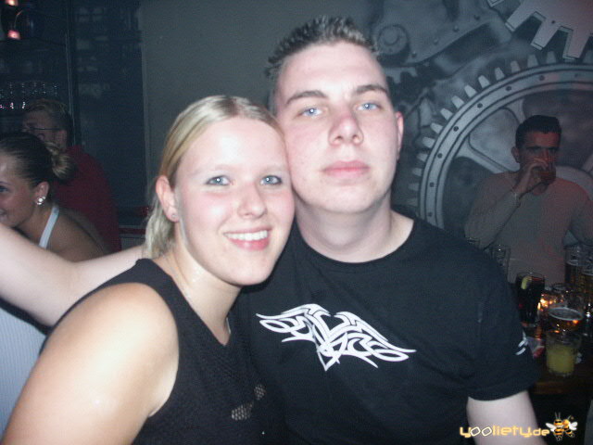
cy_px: 222
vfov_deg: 49.7
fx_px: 480
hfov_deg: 63.4
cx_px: 296
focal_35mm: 28
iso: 200
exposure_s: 1/45
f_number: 2.8
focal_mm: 7.21
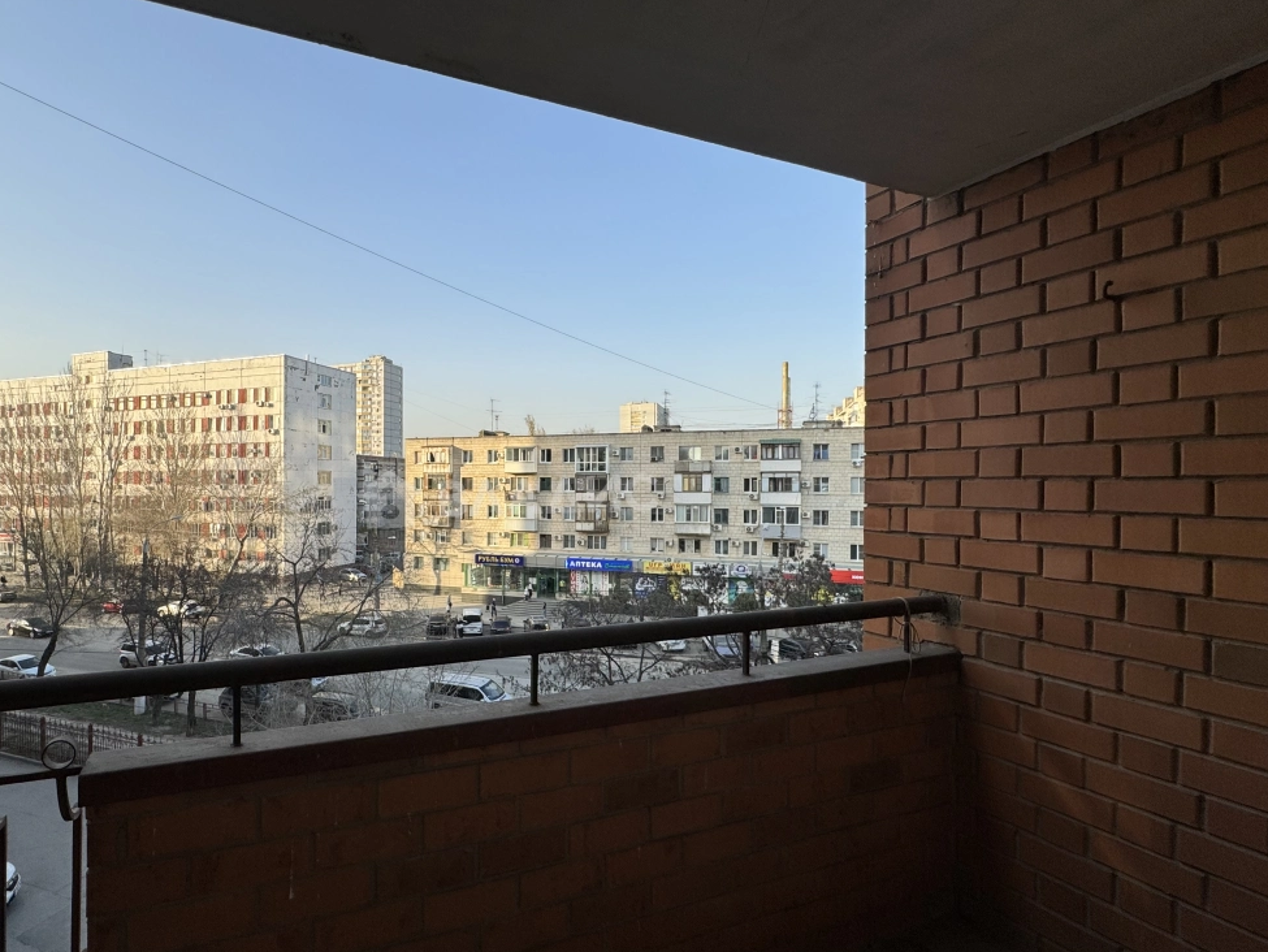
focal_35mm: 18
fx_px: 660
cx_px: 509
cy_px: 494
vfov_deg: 71.6
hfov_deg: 86.7
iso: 40
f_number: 2.2
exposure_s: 1/787
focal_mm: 2.22
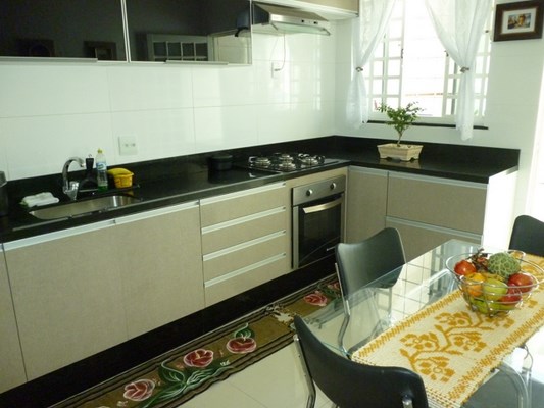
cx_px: 272
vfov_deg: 49.8
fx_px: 440
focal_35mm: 28
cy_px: 204
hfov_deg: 63.4
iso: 400
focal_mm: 5
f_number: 3.1
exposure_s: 1/60
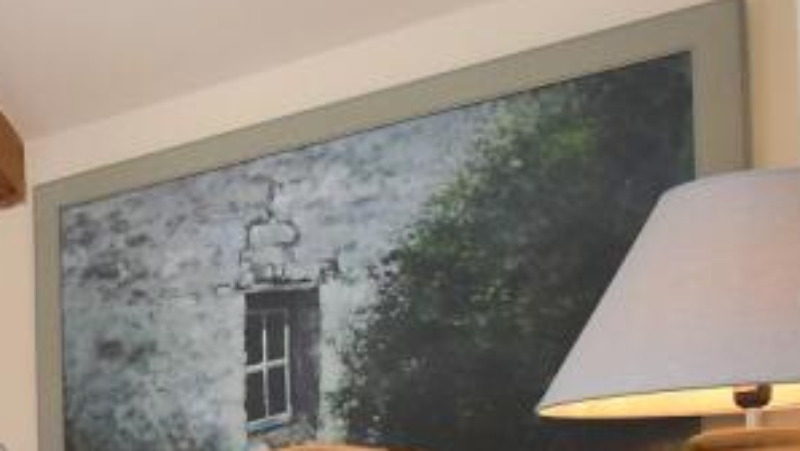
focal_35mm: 54
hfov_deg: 27.0
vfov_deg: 20.6
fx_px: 1146
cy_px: 558
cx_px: -405
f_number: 4.5
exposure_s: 1/160
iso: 800
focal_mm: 10
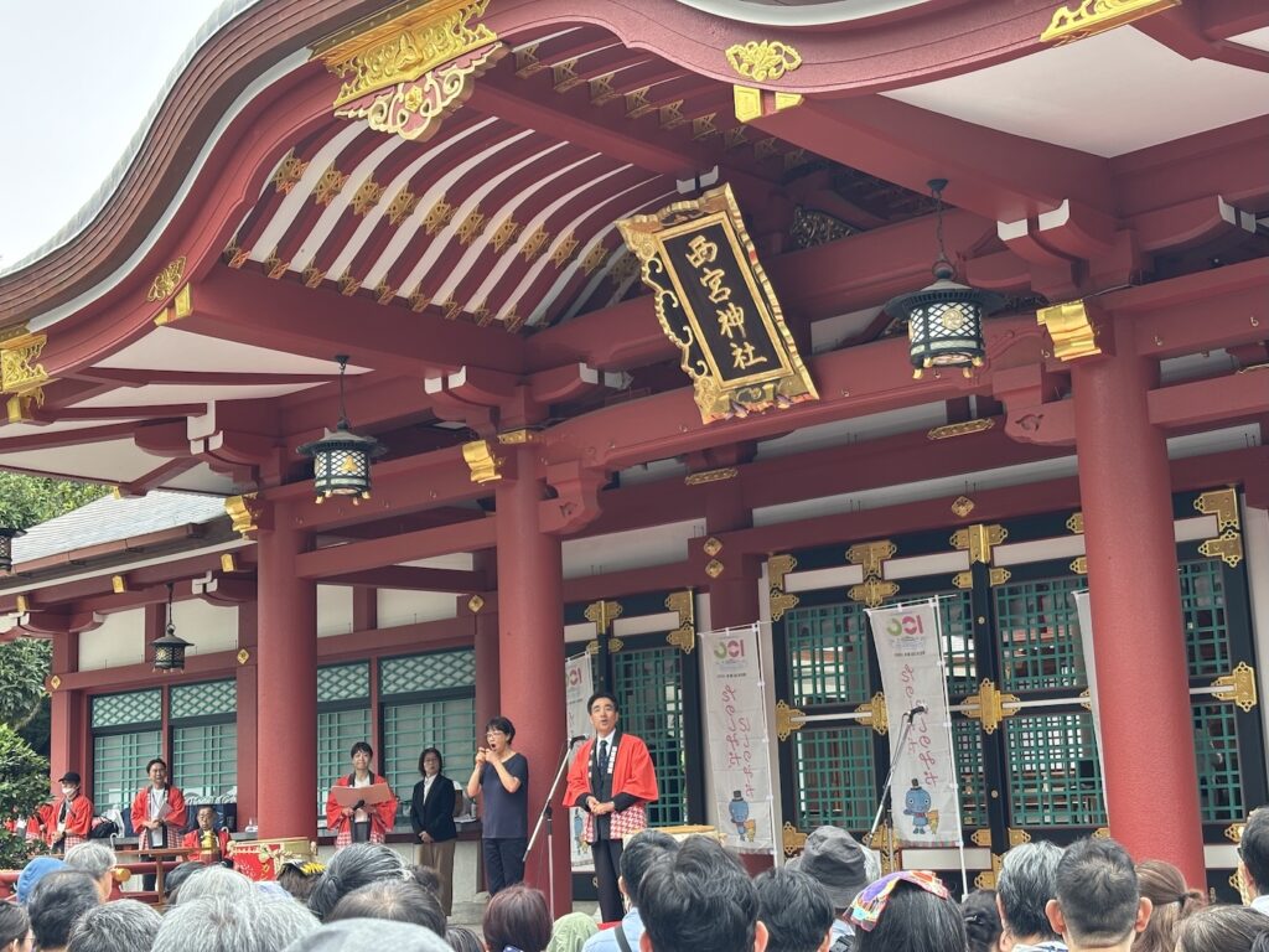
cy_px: 476
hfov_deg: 36.8
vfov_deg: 28.0
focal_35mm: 52
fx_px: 1906
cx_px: 634
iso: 50
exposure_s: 1/132
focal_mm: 5.96
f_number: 1.6
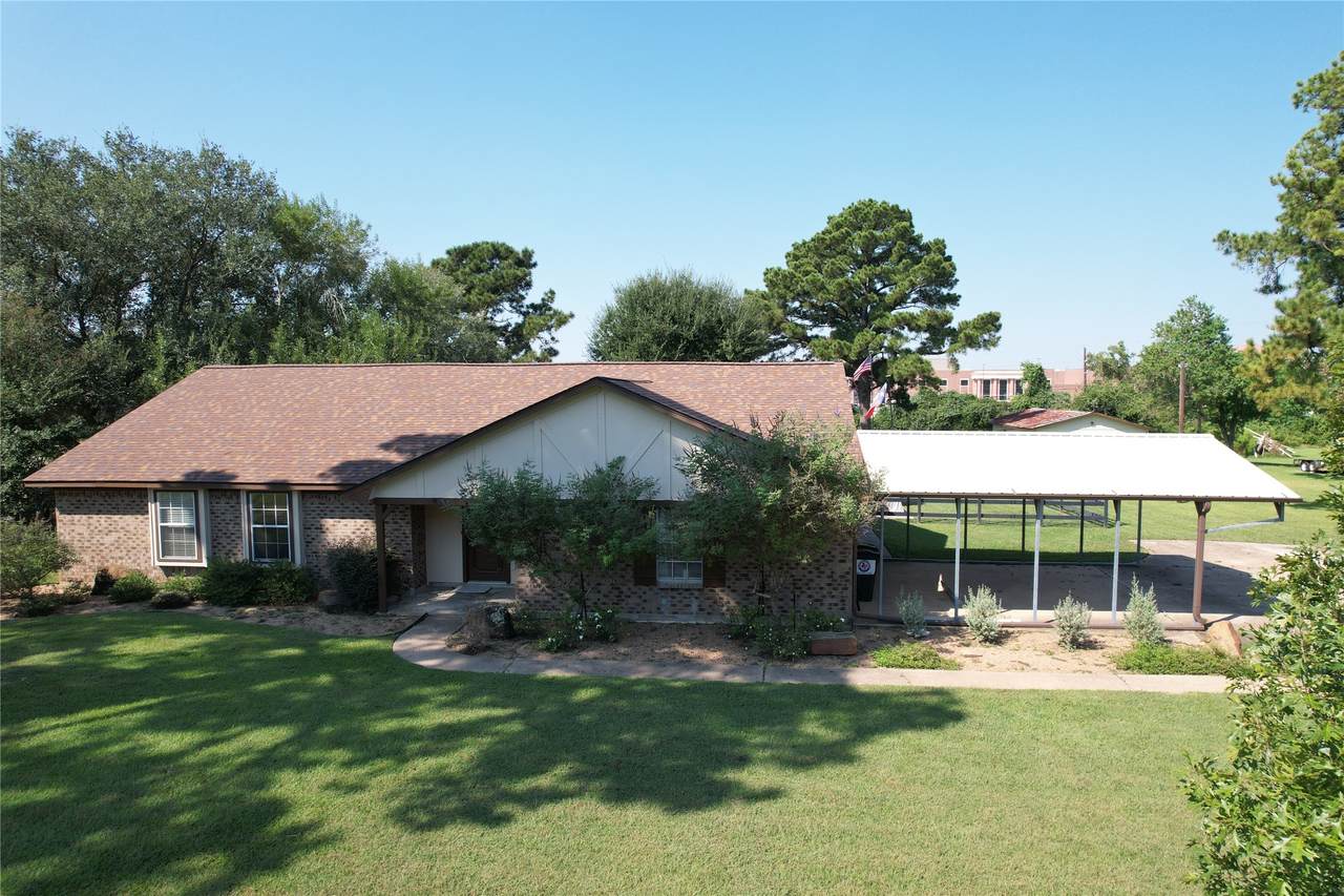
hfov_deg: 78.6
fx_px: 821
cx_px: 672
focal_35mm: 22
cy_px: 448
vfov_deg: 57.2
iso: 110
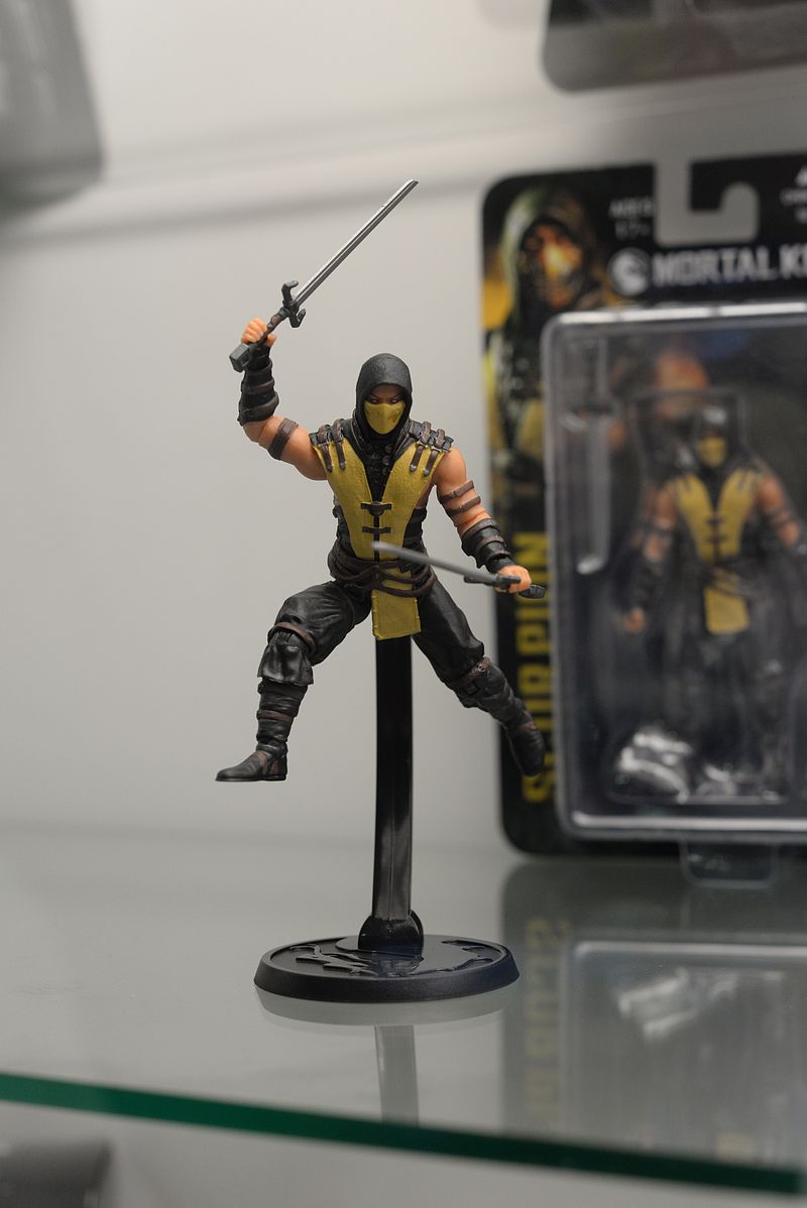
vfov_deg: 39.6
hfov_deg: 27.0
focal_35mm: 50
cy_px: 604
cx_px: 404
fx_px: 1679
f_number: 5.6
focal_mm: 50
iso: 1600
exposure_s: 1/125
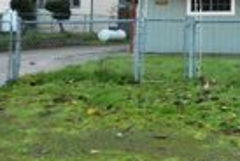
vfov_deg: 17.2
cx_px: 256
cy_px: -35
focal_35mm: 76
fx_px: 508
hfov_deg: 25.0
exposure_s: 1/80
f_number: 3.4
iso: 80
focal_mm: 5.1
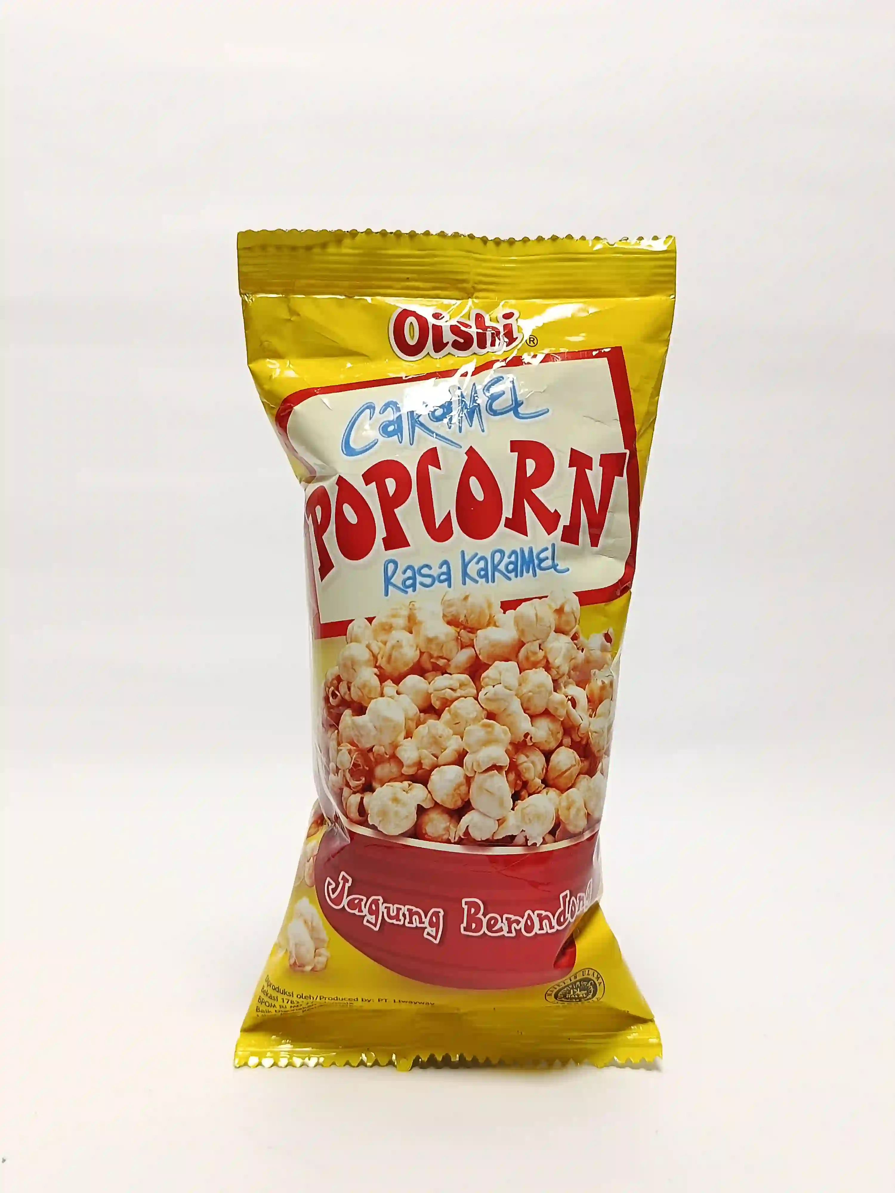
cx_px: 448
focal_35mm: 35
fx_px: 1207
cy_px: 596
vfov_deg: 52.6
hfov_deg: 40.7
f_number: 1.7
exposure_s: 1/100
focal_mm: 5.24
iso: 369
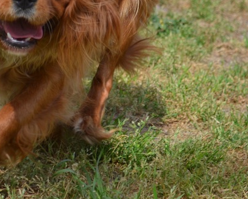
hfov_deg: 10.1
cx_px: 4
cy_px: 44
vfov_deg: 8.1
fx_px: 1396
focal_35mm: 190
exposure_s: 1/1000
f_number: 5.6
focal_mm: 55
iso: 400
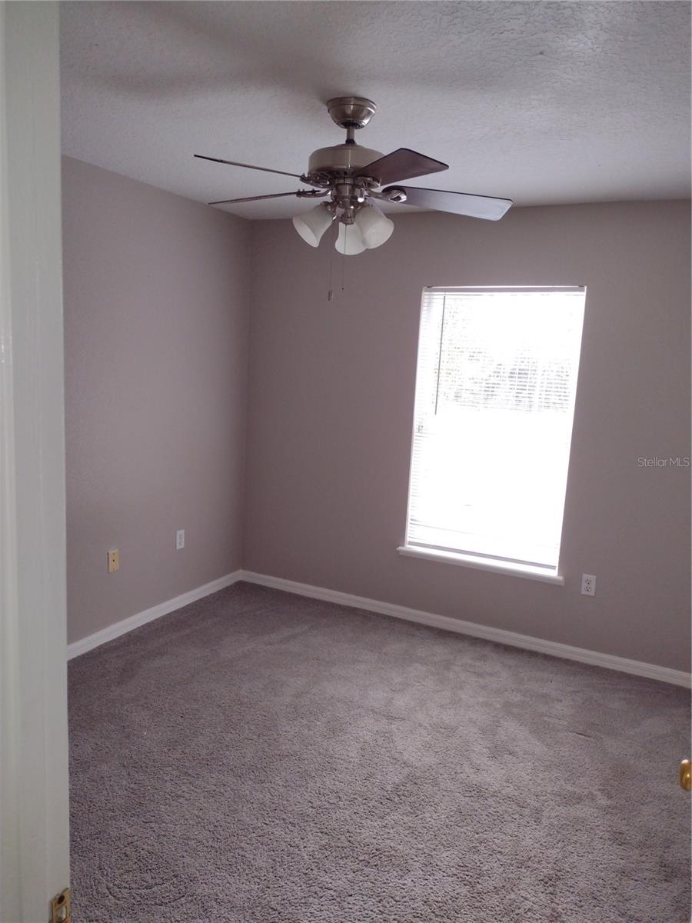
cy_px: 462
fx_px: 720
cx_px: 346
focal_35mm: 27
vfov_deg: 65.3
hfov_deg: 51.4
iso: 164
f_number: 1.7
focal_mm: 4.71
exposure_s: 1/120
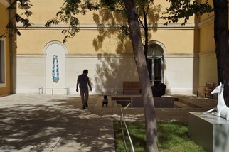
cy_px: 84
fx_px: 299
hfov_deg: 41.9
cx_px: 110
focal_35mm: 47
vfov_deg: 28.6
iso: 200
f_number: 20
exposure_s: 1/250
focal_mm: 36
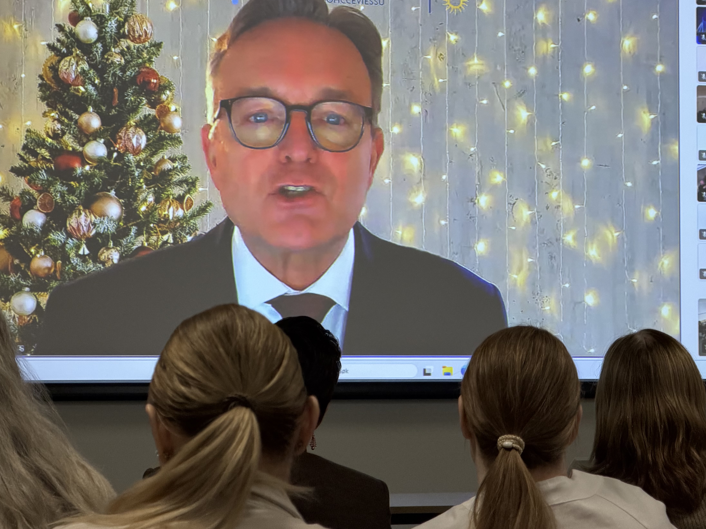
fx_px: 2651
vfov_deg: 11.4
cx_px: 403
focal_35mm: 130
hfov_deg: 15.2
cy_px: 216
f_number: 2.8
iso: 250
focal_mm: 16.89
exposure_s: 1/100
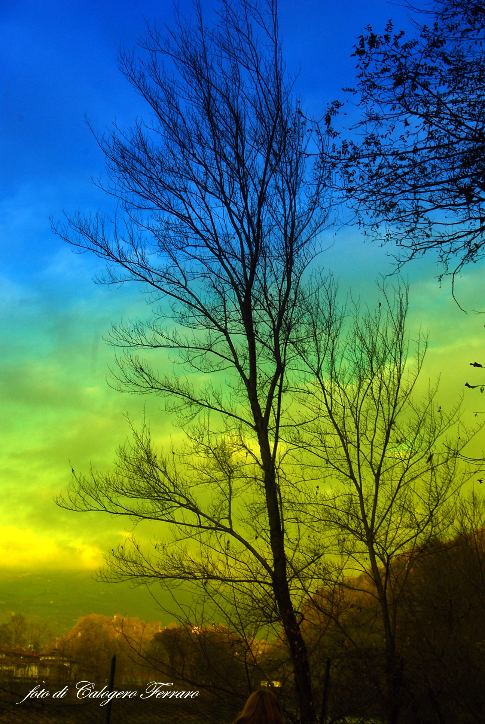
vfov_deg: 42.3
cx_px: 242
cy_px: 362
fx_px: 937
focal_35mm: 46
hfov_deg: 29.0
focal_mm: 31
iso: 200
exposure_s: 1/100
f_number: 11
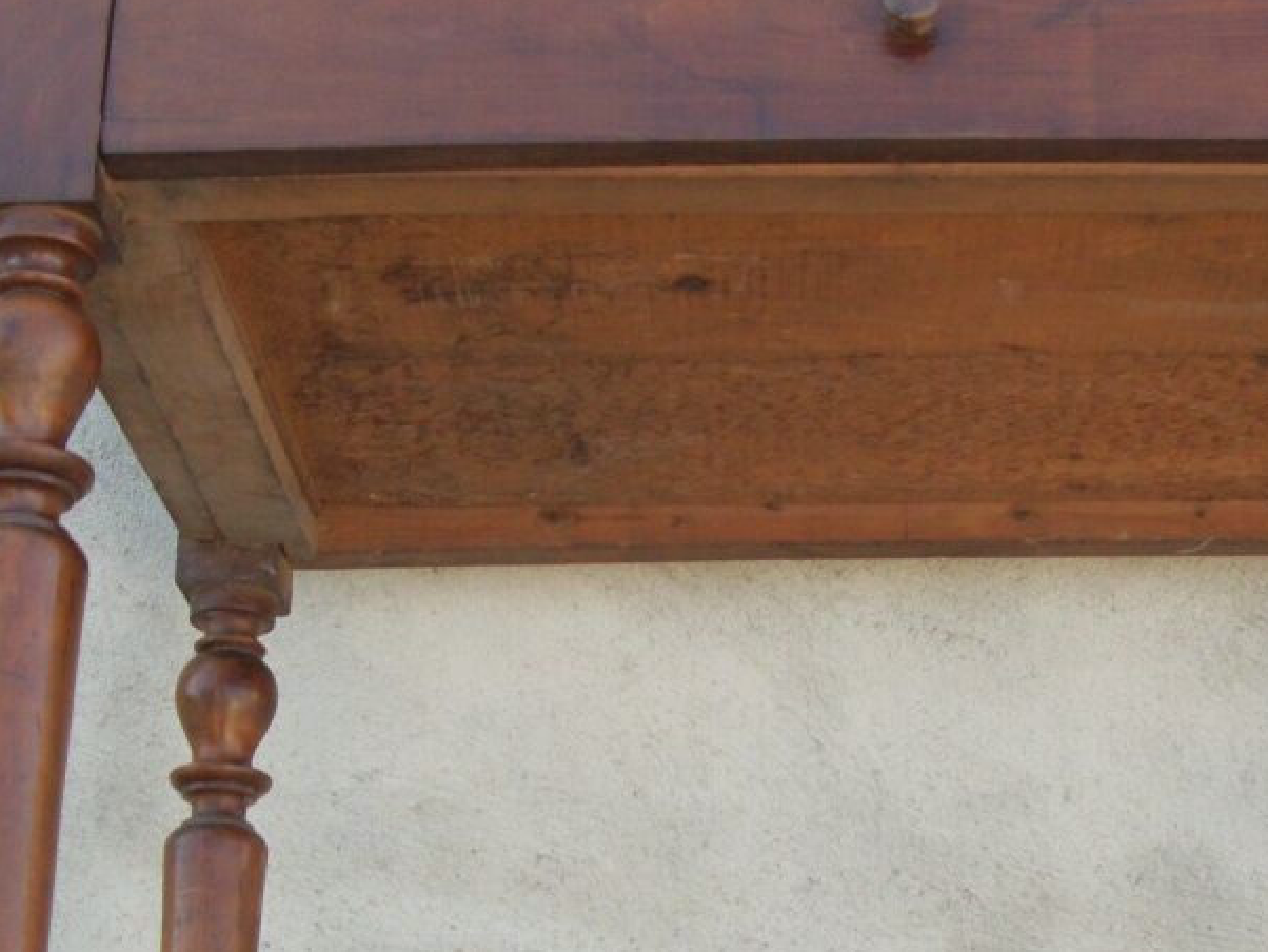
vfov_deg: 21.4
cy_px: 729
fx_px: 2492
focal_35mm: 68
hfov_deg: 28.5
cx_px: 756
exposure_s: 1/160
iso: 80
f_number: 2.9
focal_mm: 5.7
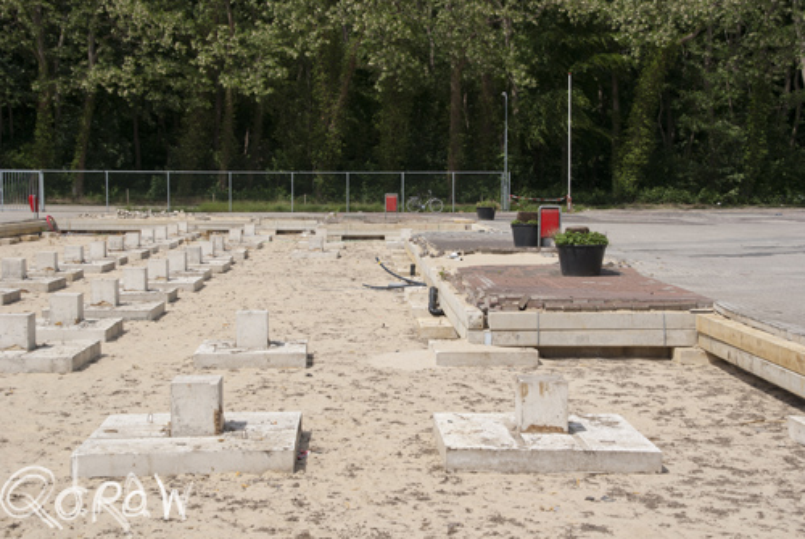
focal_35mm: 60
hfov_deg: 33.4
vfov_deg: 22.7
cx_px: 402
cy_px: 270
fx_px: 1344
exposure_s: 1/250
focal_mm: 40
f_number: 8
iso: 100
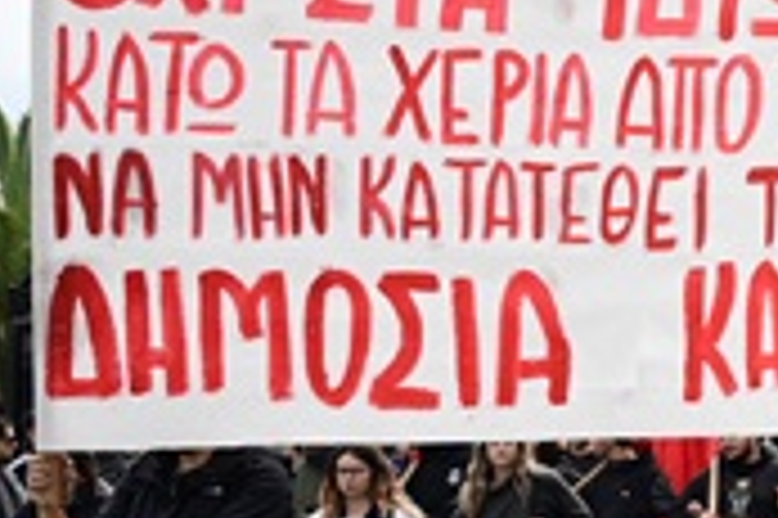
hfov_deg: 14.5
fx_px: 2397
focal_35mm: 111
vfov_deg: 12.3
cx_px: 1655
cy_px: 279
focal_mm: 24
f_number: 4
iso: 200
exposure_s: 1/1000
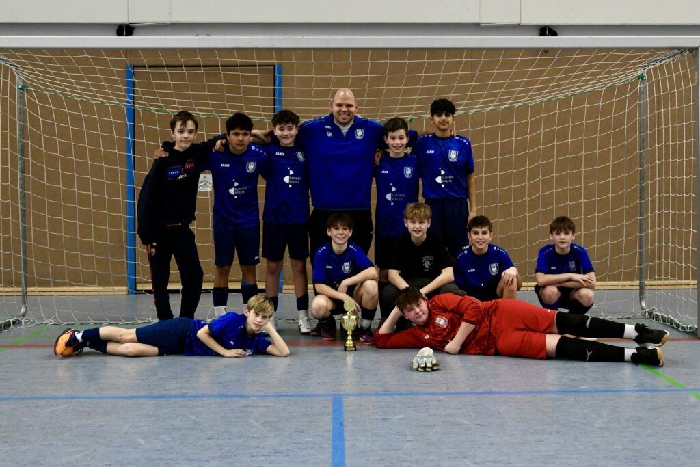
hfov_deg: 55.8
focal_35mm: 34
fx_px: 661
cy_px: 234
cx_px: 350
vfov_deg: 38.9
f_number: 2.8
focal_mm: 34
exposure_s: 1/800
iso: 5000
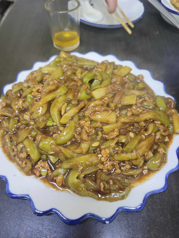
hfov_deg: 58.9
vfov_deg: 73.9
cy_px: 119
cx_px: 90
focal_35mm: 23
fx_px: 159
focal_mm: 6.55
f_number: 1.6
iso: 250
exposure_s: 1/53.2
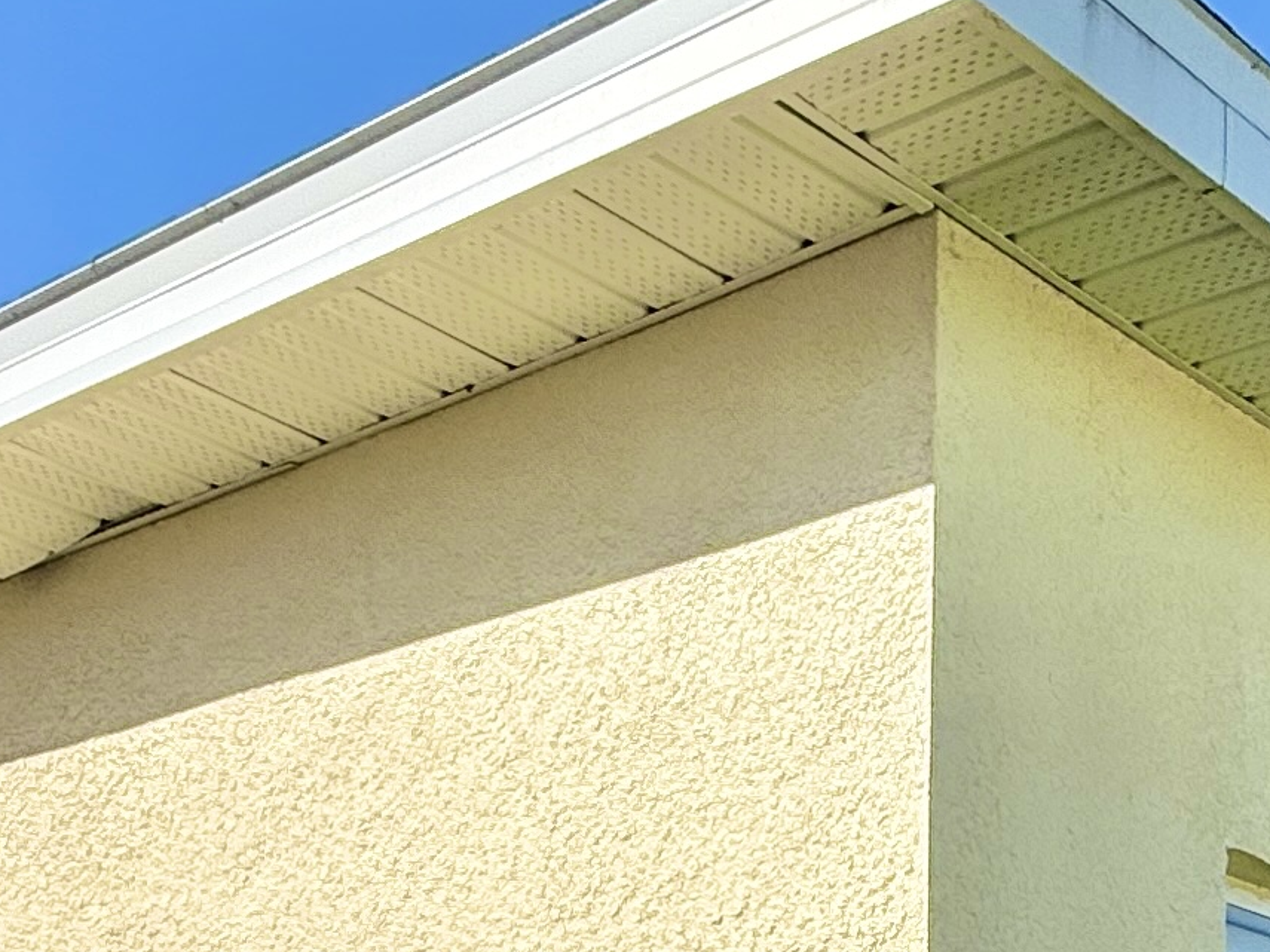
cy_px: 1209
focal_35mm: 66
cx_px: 1050
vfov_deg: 20.5
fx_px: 2421
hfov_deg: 28.6
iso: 50
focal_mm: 2.22
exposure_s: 1/3460
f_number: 2.2
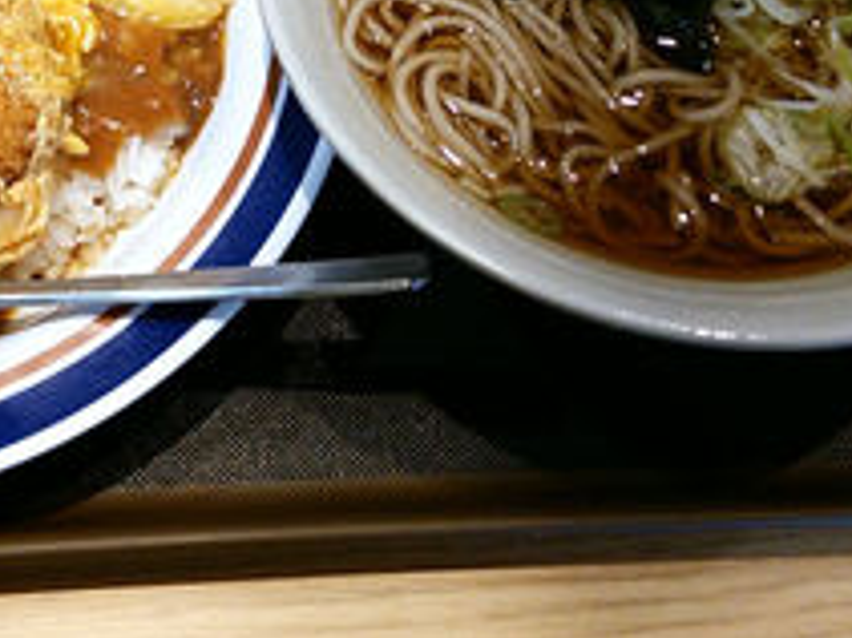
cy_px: 40
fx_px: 1402
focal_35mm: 57
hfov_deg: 32.7
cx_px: 153
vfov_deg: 24.7
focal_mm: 4.06
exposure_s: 1/53
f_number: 1.94
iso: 80
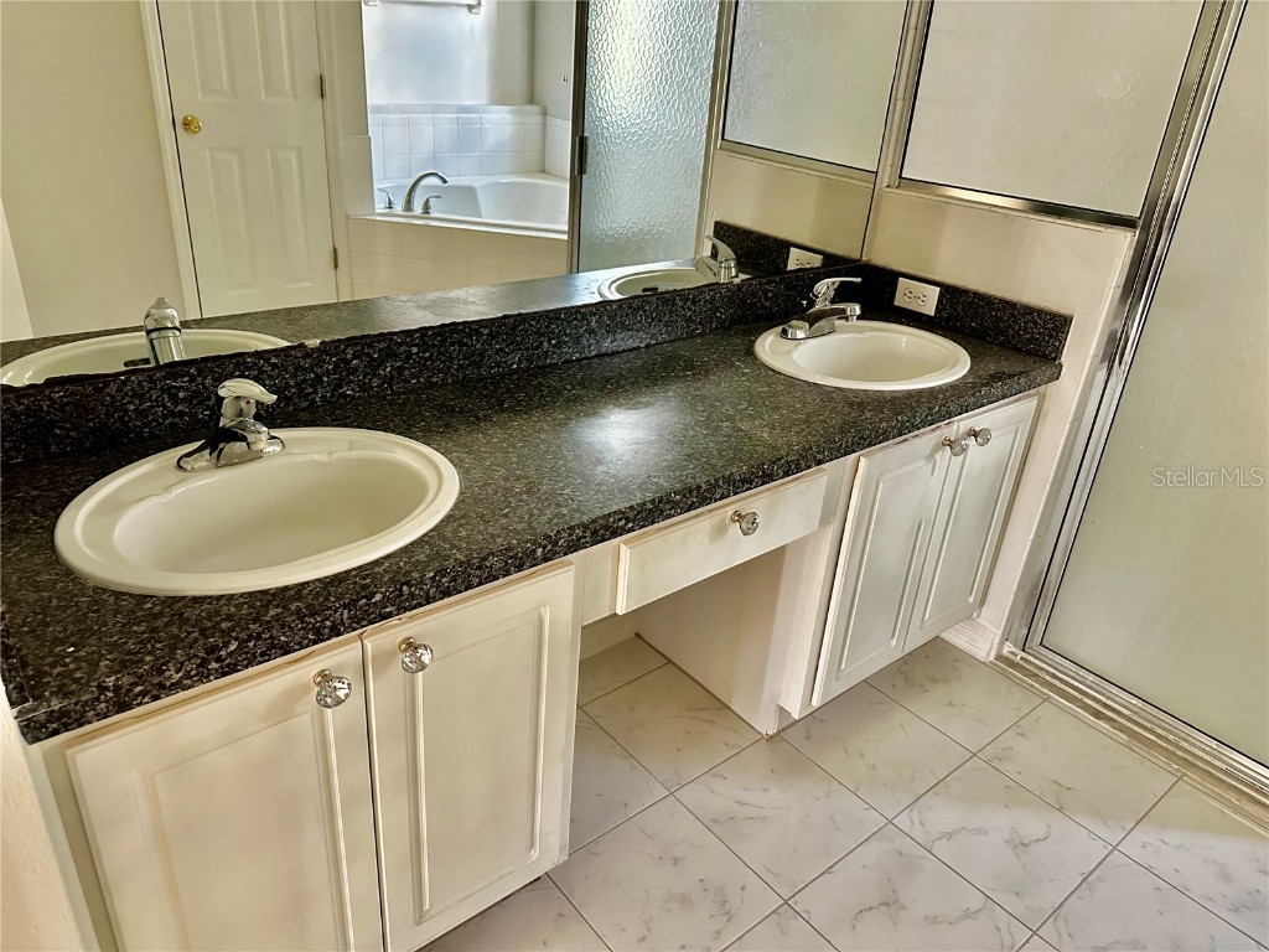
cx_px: 634
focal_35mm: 24
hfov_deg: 71.6
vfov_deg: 56.8
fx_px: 880
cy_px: 476
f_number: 1.78
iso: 800
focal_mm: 6.86
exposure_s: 1/30
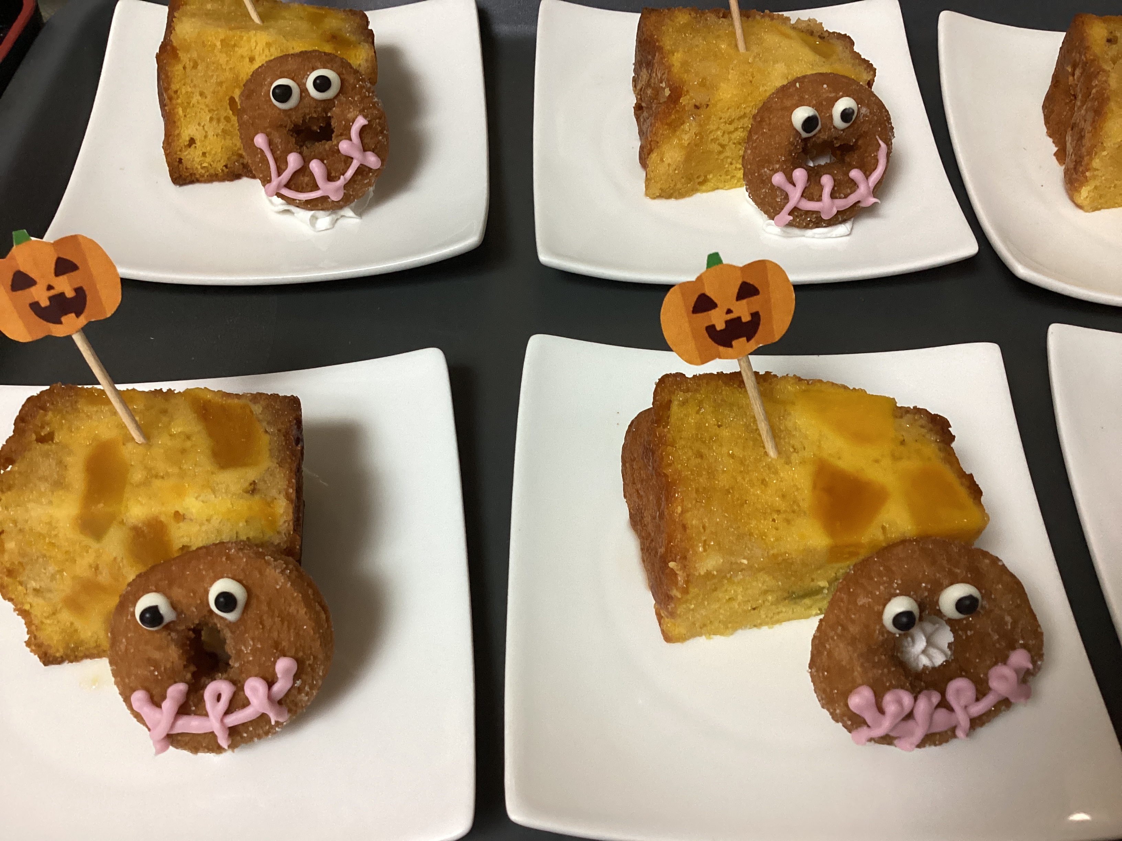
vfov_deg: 45.4
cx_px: 561
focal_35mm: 31
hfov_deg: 58.4
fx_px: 1005
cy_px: 420
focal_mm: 3.3
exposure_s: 1/50
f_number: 2.4
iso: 250
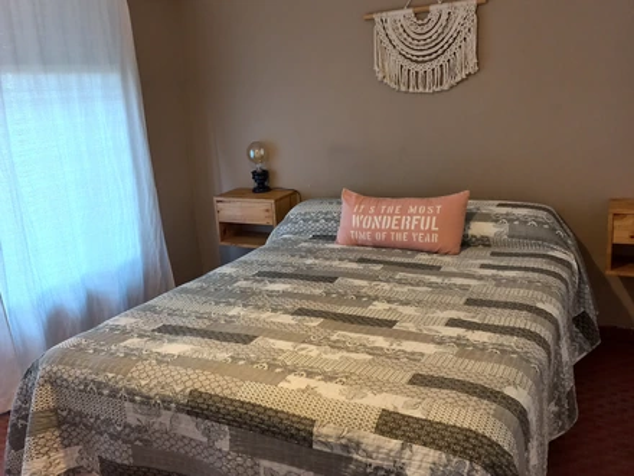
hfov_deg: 69.4
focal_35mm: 25
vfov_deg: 54.9
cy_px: 238
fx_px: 458
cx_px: 317
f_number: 1.8
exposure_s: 1/33
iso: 160
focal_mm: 4.6
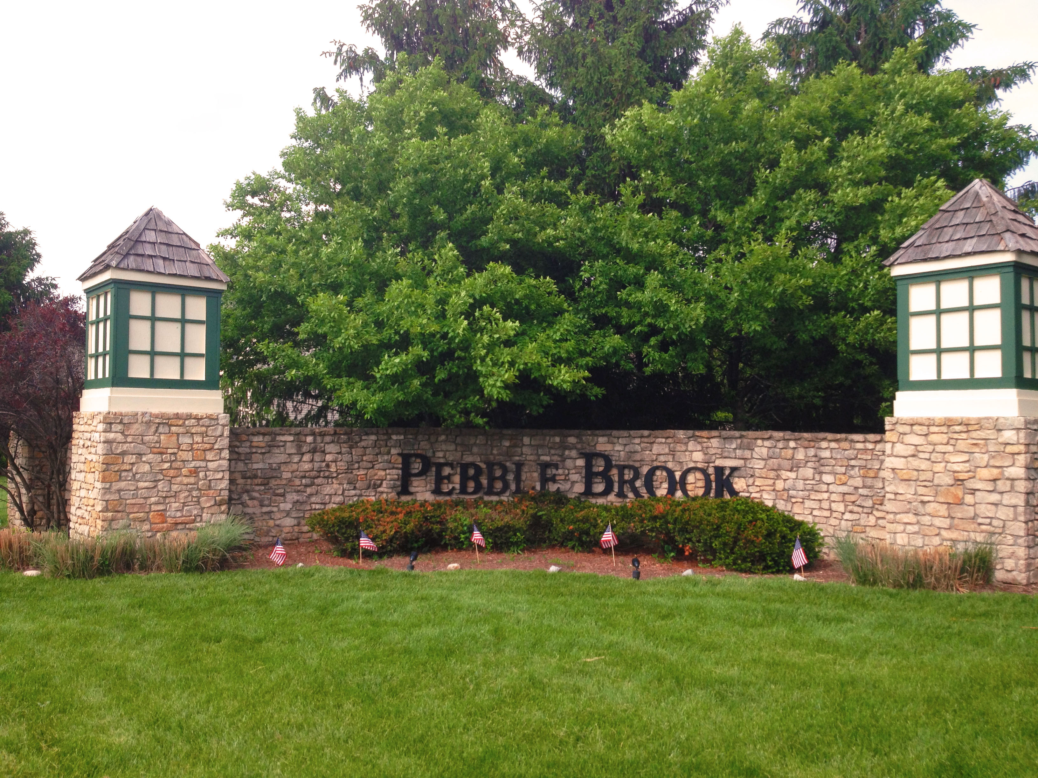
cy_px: 389
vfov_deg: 40.7
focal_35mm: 35
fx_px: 1050
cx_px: 519
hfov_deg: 52.6
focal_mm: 4.28
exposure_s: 1/800
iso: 50
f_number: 2.4
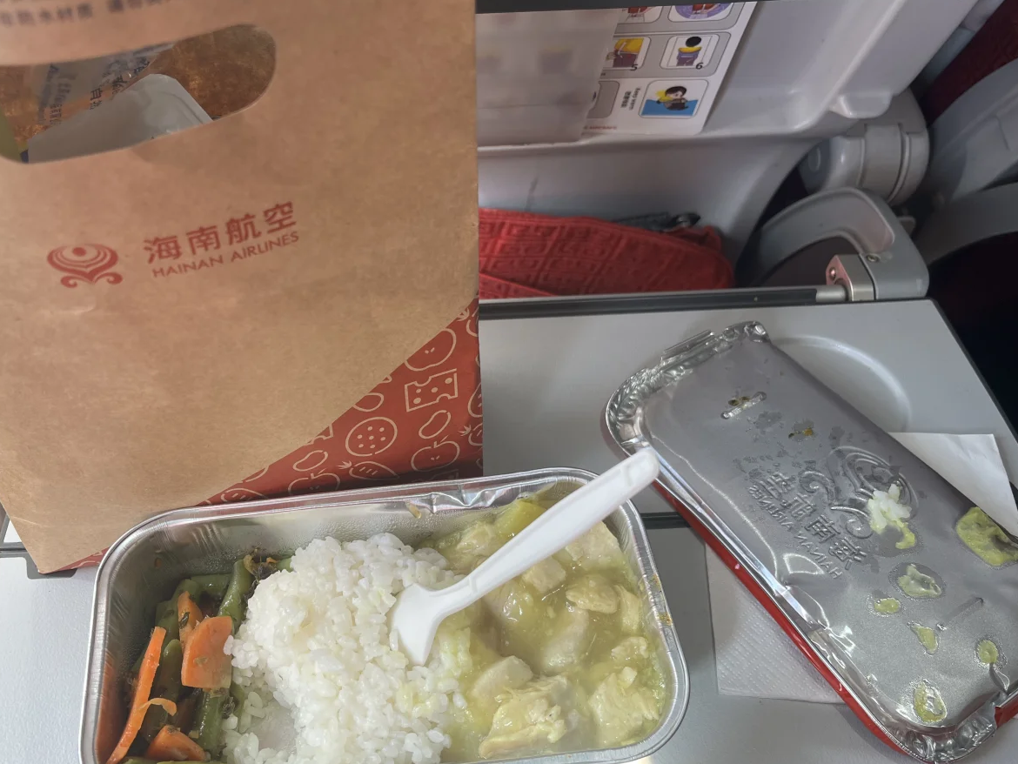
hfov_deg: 56.5
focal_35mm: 32
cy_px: 365
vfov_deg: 44.2
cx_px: 429
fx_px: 941
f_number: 1.6
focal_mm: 5.1
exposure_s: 1/91
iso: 40
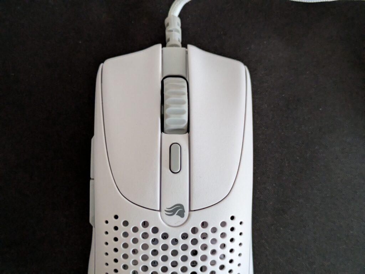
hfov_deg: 37.5
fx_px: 538
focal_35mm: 51
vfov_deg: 28.6
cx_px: 182
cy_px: 137
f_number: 1.89
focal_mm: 5.43
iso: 680
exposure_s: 1/25
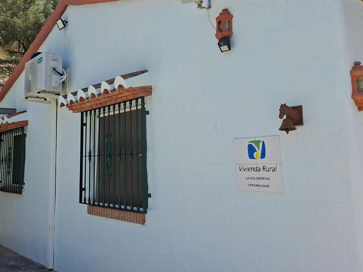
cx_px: 116
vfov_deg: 40.4
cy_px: 100
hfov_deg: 51.5
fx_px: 367
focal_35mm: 35
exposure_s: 1/1277
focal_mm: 5.54
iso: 50
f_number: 1.8
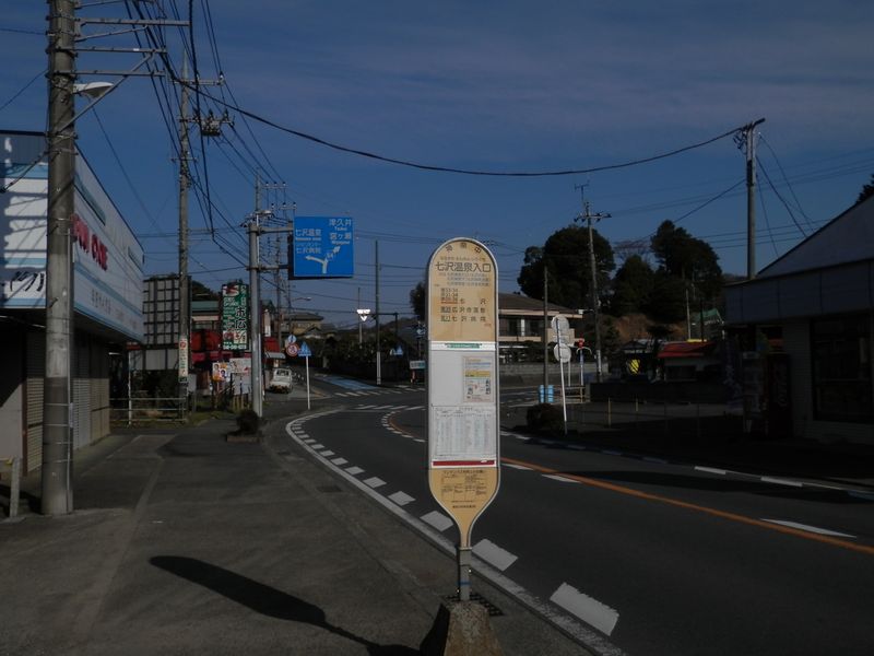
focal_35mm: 33
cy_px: 328
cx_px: 437
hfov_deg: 55.4
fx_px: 833
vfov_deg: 42.9
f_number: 9.7
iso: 80
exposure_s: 1/500
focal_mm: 6
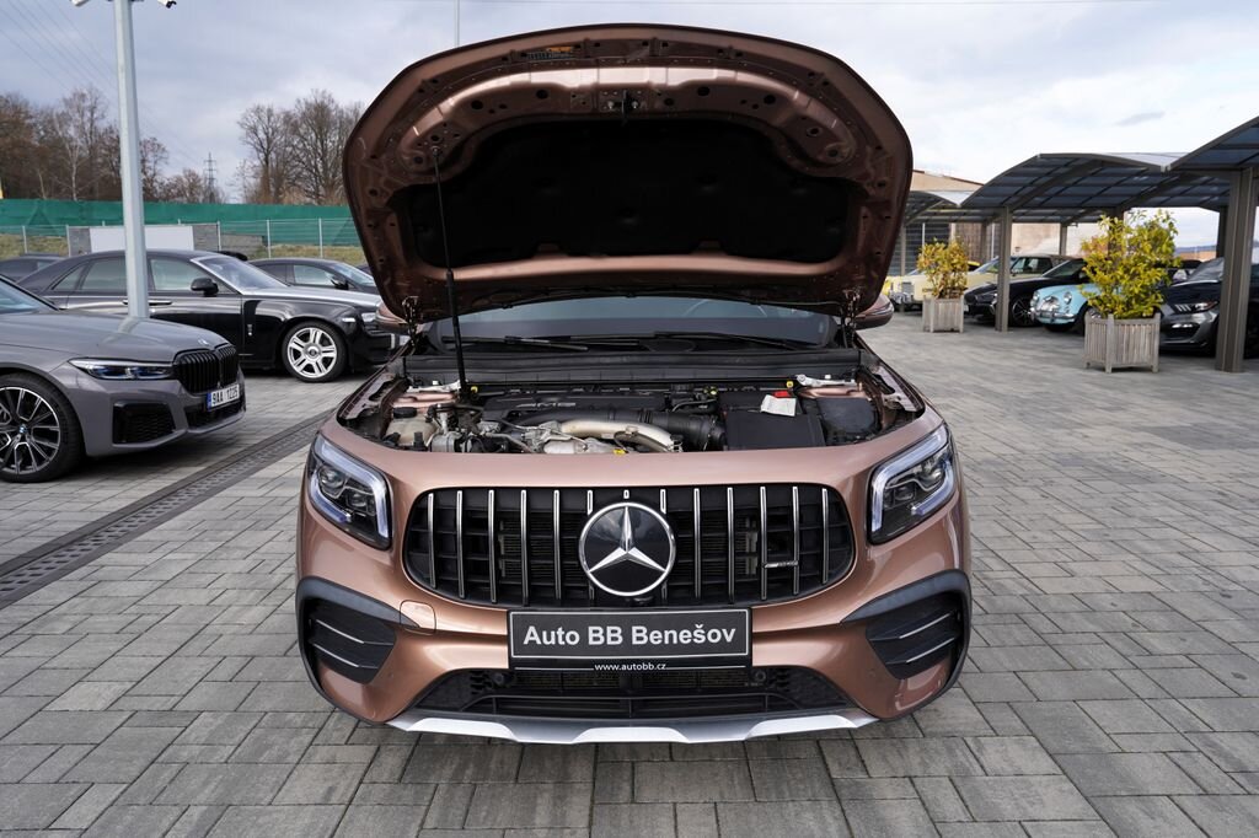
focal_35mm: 26
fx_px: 909
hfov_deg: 69.4
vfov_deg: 49.5
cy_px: 419
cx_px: 630
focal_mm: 26
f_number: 5.6
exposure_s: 1/125
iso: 100
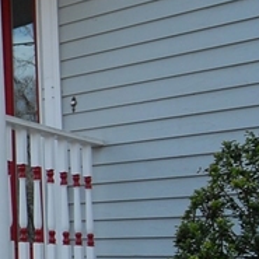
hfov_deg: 15.4
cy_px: 179
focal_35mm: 85
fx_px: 720
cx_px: -291
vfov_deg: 20.3
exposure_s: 1/160
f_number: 7.1
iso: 200
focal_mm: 12
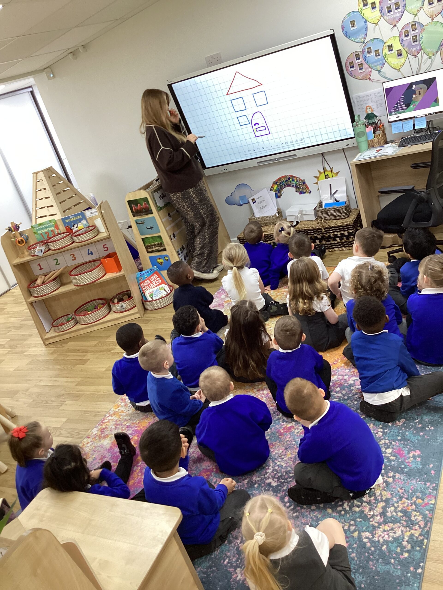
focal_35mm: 31
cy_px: 295
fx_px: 529
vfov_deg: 58.4
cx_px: 222
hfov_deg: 45.4
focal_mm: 3.3
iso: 160
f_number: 2.4
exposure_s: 1/50
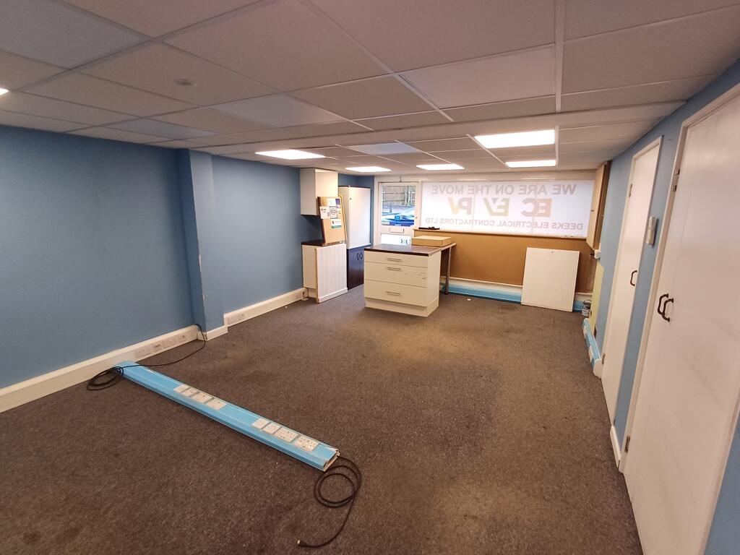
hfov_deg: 94.5
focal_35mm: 16
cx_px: 370
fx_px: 342
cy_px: 278
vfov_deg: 78.1
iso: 100
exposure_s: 1/50
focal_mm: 1.64
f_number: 2.2
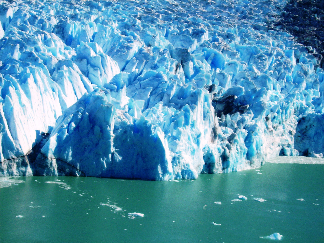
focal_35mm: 103
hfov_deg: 19.1
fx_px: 964
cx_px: 162
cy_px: 122
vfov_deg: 14.4
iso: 50
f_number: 10.1
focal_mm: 17.14
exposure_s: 1/297
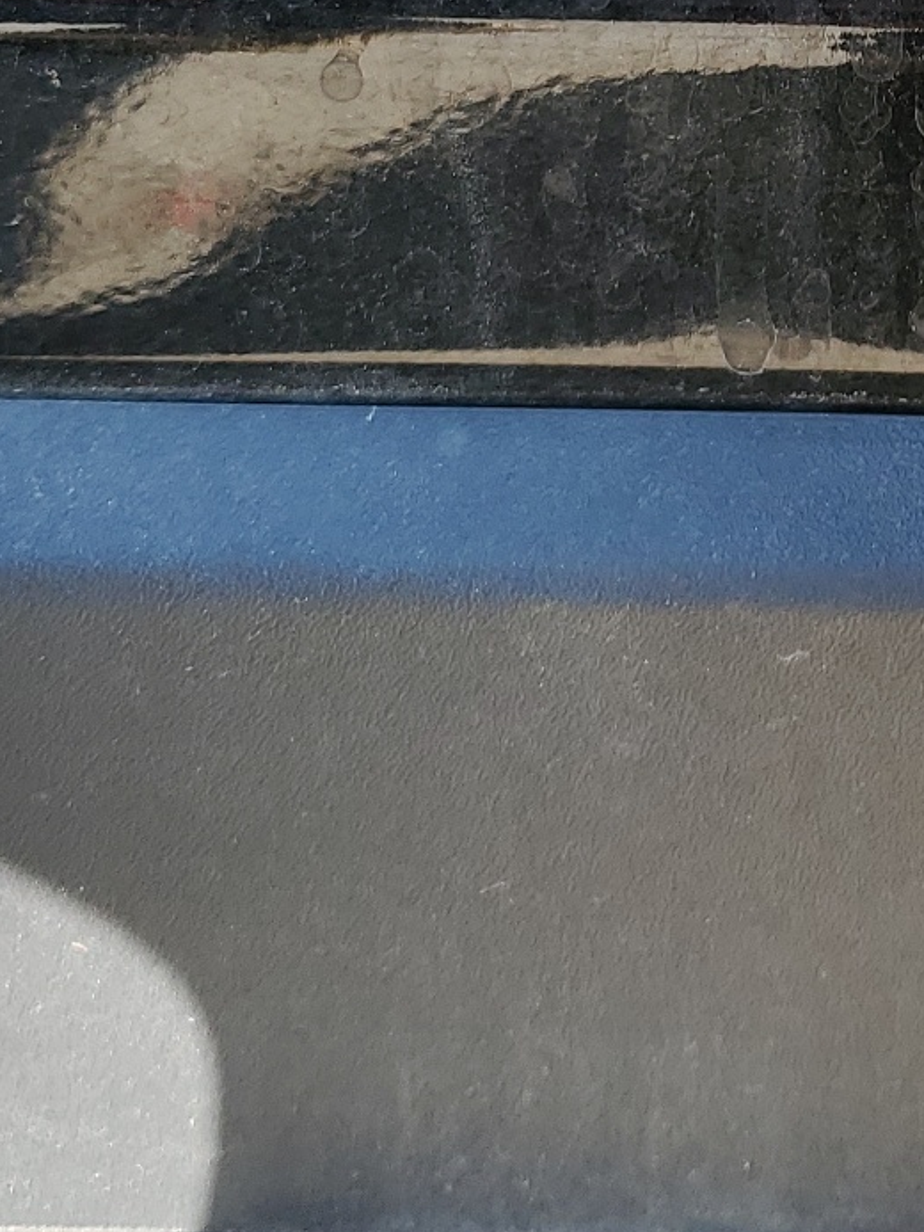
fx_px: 2846
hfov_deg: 18.1
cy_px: -60
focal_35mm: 80
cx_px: 864
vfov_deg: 23.2
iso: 50
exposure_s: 1/167
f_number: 1.5
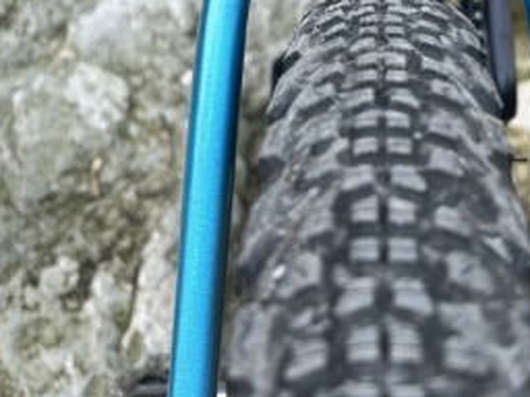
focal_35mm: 71
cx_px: 321
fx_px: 1087
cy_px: -40
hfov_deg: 27.3
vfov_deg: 19.8
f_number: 1.5
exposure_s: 1/924
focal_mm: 5.7
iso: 50
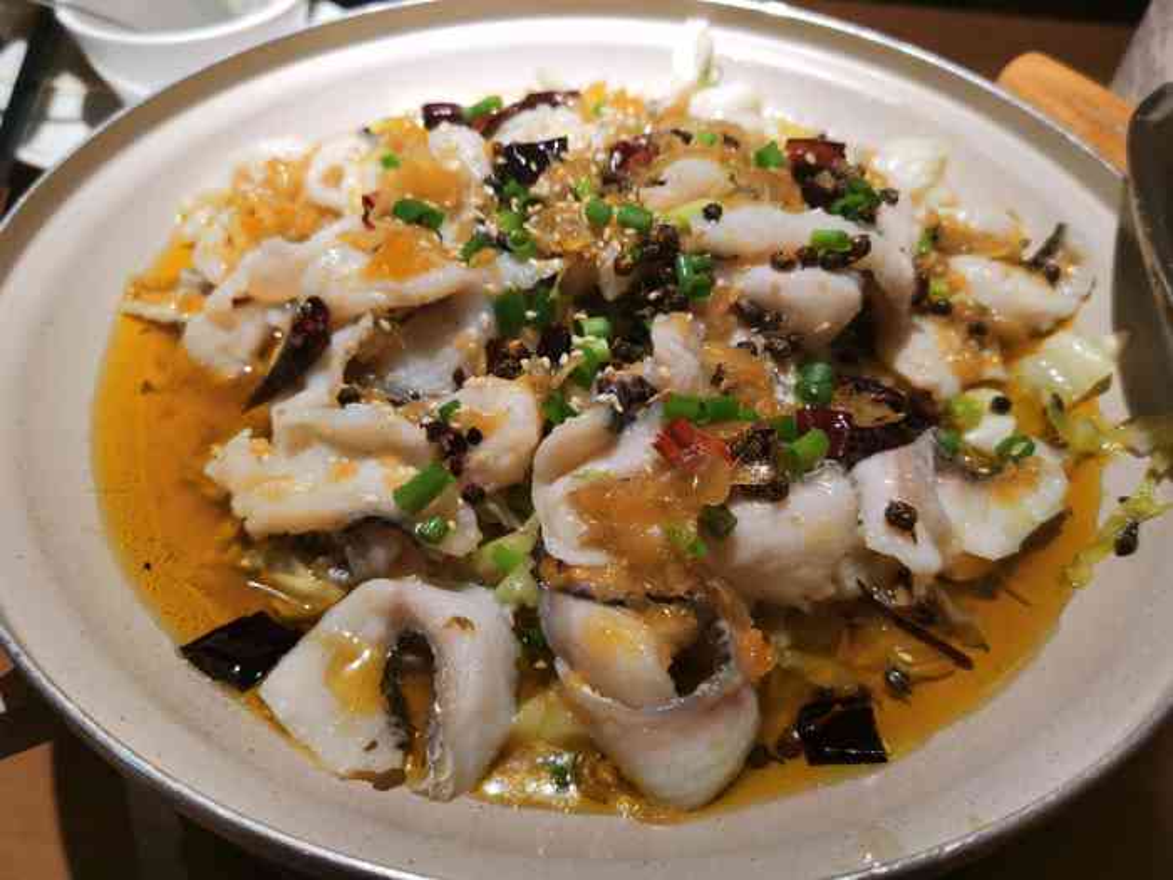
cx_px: 586
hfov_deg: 65.3
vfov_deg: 51.4
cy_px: 440
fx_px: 915
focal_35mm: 27
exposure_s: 1/100
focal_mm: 5.56
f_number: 1.6
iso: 100
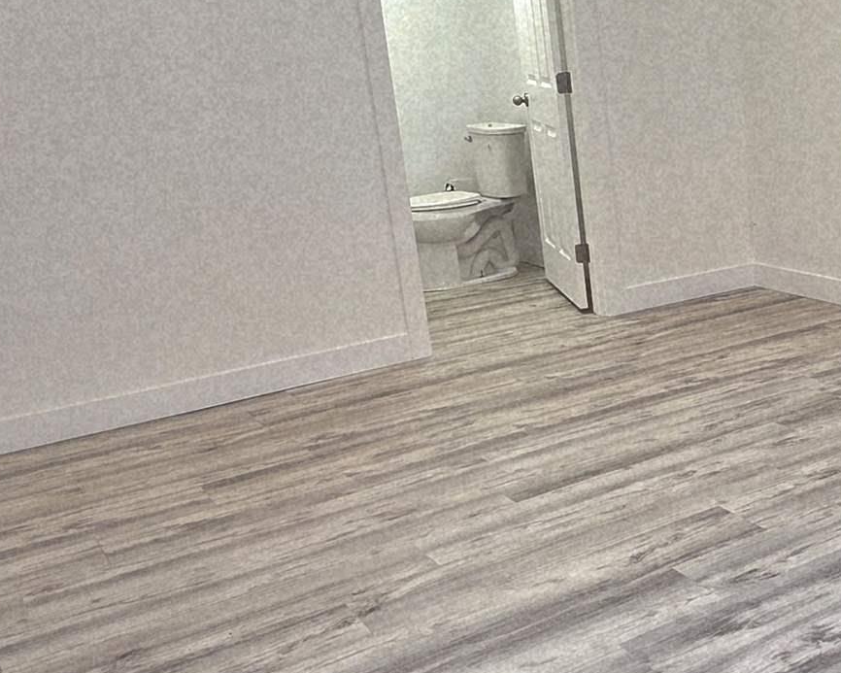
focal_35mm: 45
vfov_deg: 33.4
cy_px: 330
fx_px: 1120
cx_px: 824
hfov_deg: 37.2
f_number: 1.9
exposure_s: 1/120
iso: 125
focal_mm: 2.2
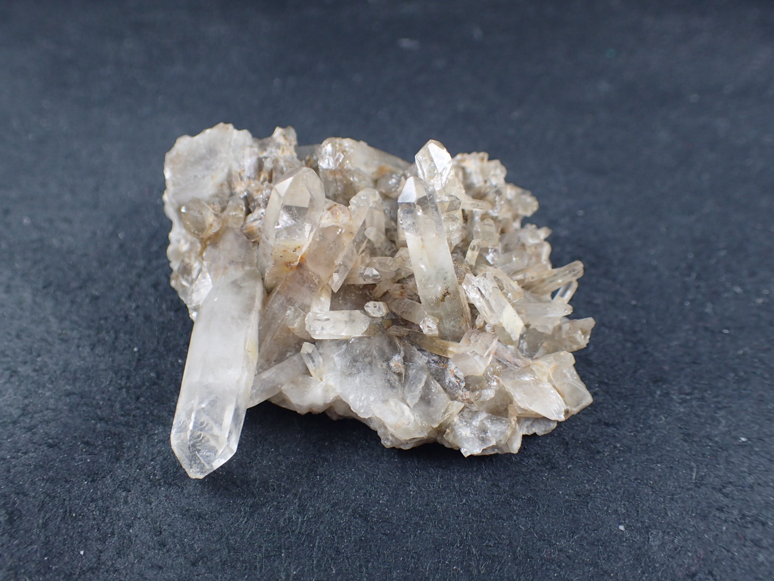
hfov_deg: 56.8
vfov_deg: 44.2
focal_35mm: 32
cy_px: 290
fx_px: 716
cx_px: 387
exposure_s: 1/125
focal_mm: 5.87
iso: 125
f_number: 2.4
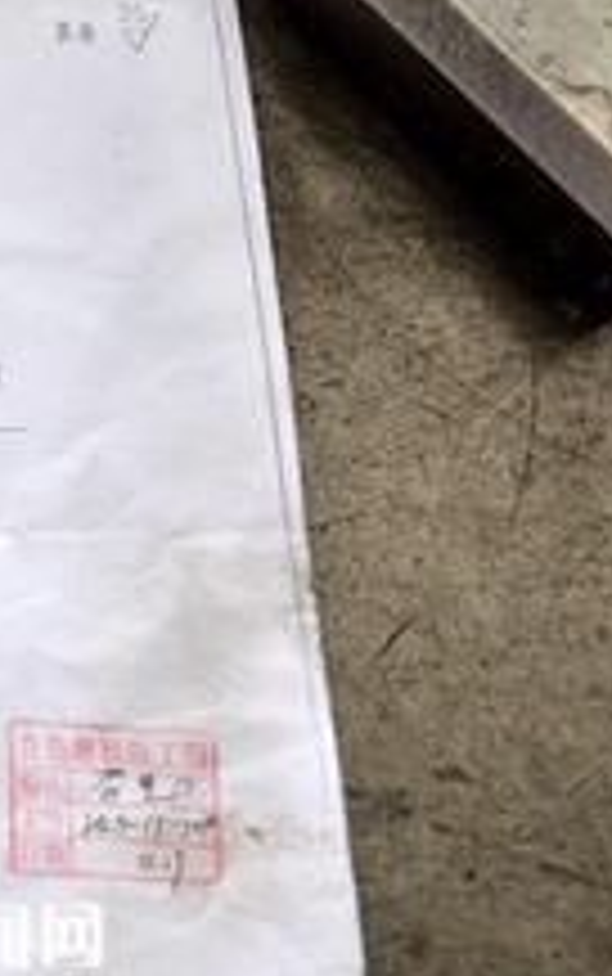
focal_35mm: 117
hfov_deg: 10.0
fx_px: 3116
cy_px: 436
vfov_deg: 17.8
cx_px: -801
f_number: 4
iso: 1000
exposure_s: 1/160
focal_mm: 26
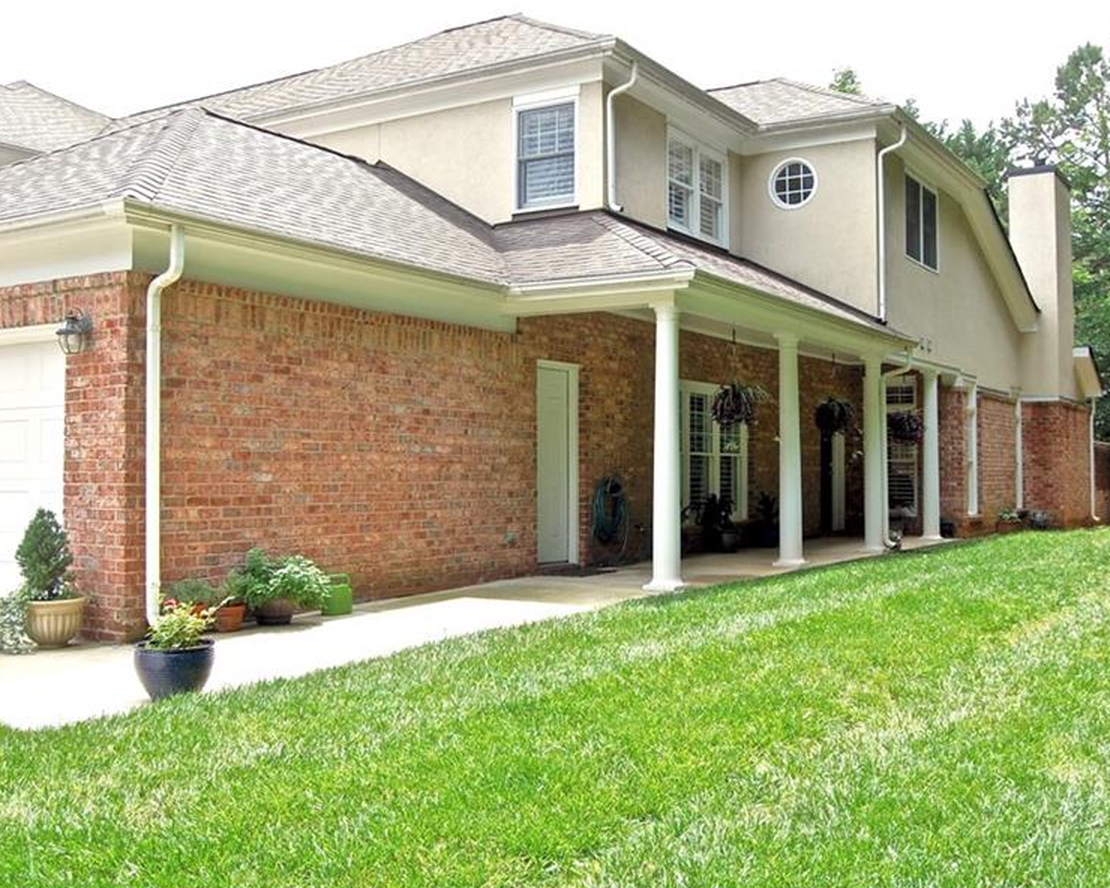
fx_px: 1150
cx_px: 592
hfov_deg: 51.5
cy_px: 435
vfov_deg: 42.2
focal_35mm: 35
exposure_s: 1/200
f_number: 7.1
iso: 200
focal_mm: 18
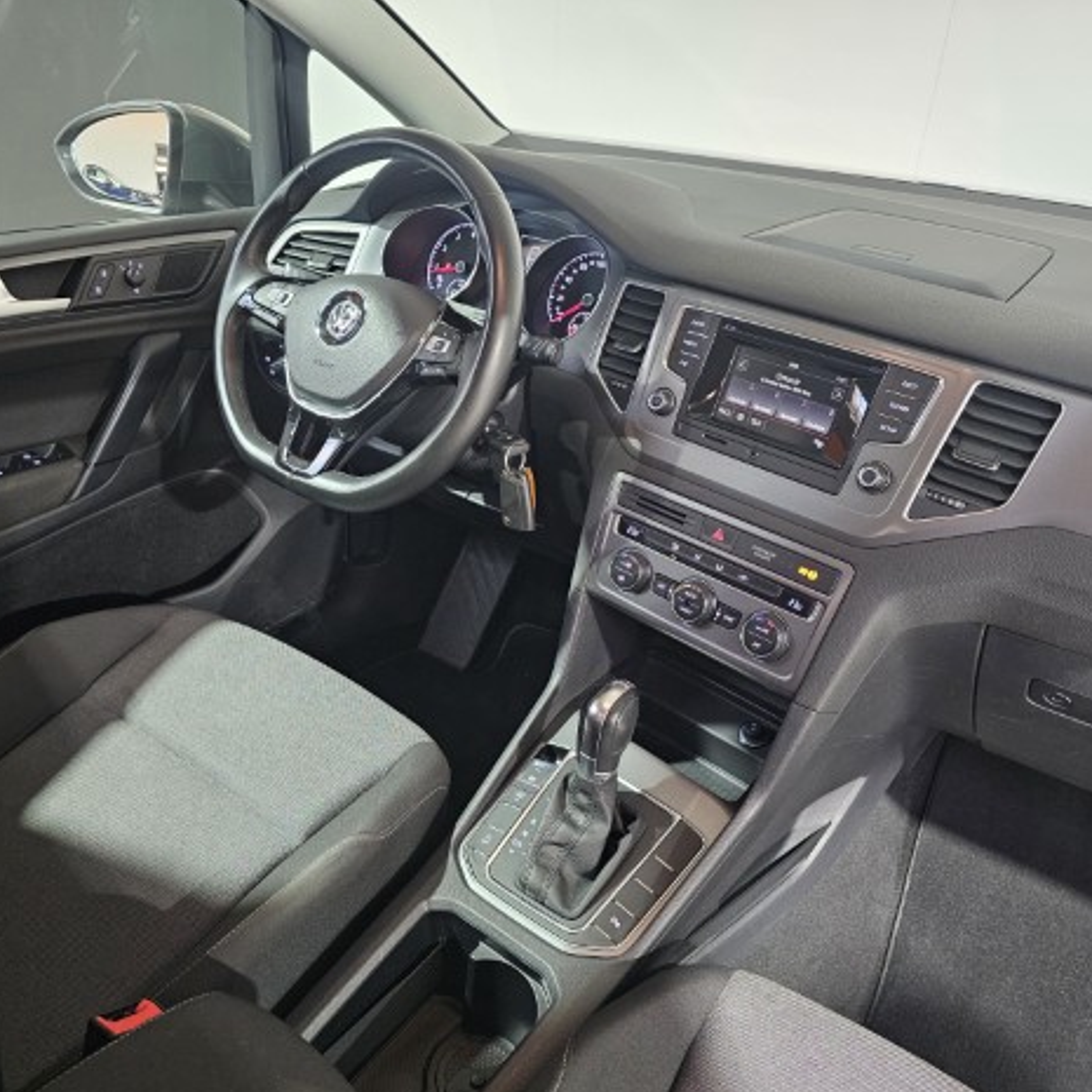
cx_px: 512
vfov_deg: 57.3
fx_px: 999
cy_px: 545
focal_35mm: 28
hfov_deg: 57.3
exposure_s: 1/50
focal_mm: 6.3
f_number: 1.7
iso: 800
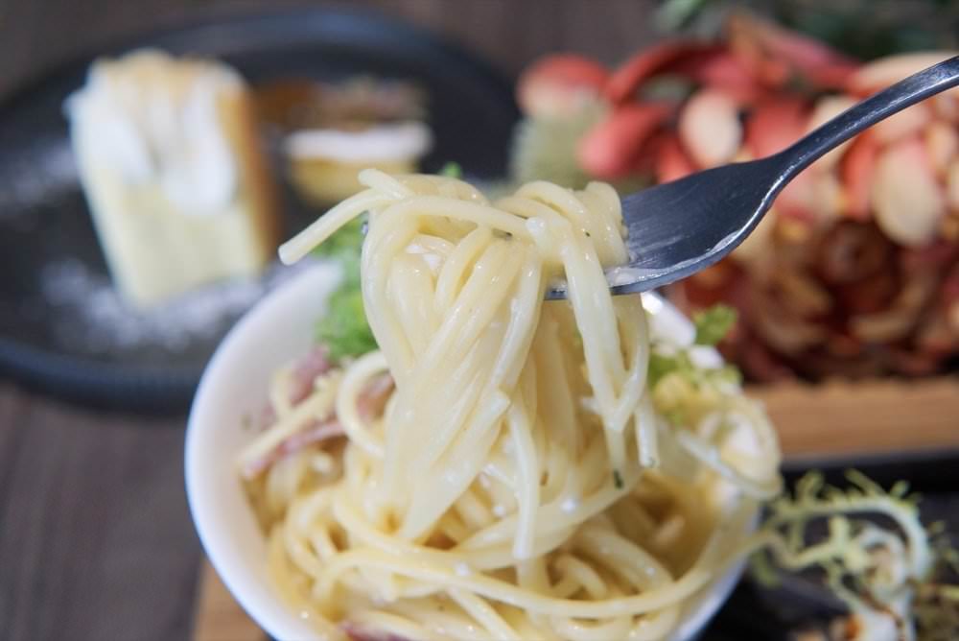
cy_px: 320
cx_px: 480
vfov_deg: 29.9
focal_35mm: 45
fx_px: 1199
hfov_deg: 43.6
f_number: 4
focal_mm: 30
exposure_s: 1/160
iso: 640
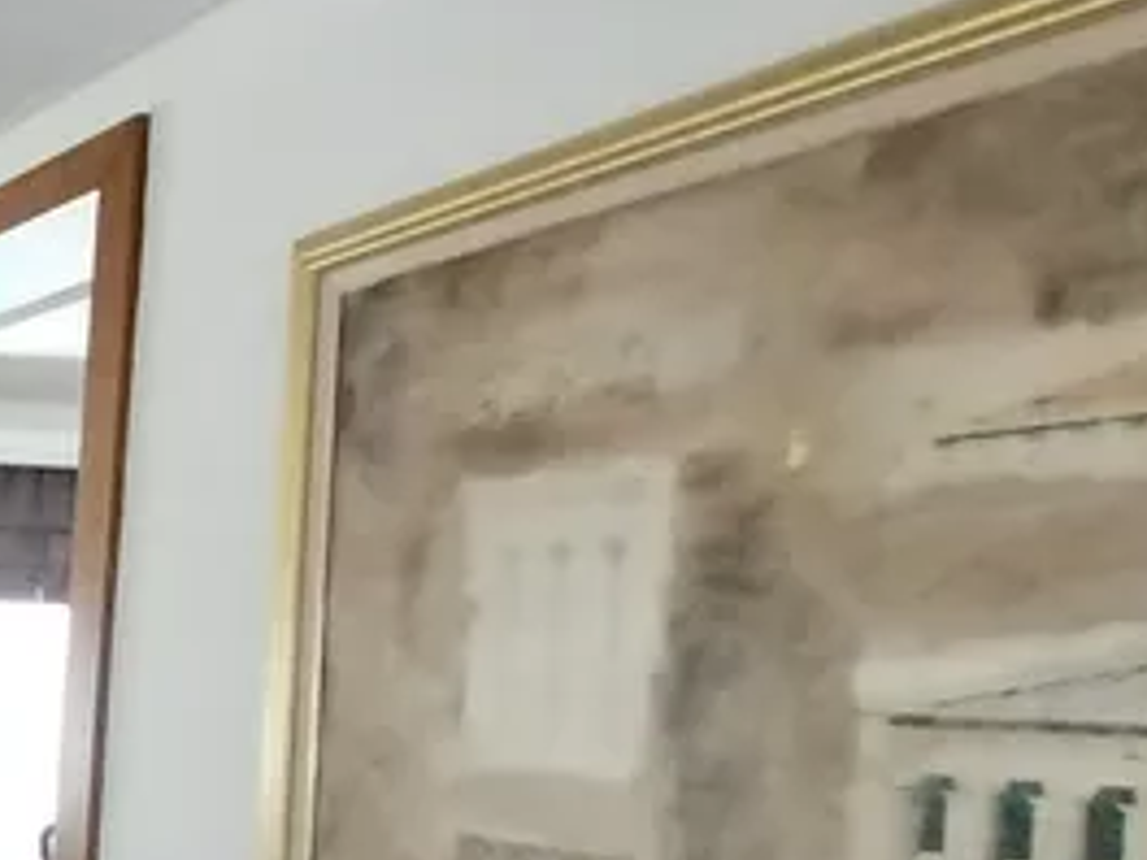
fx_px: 1524
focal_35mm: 46
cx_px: -710
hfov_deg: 25.6
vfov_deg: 30.7
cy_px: 699
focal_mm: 1.3
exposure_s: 1/25
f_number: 2.2
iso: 250
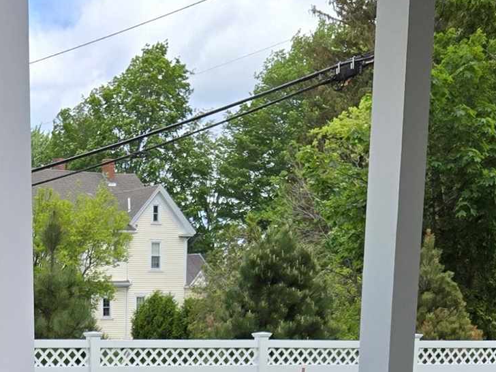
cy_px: 657
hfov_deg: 19.8
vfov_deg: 13.7
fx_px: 1390
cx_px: 42
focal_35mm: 97
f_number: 1.8
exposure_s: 1/2805
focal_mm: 5.4
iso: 80
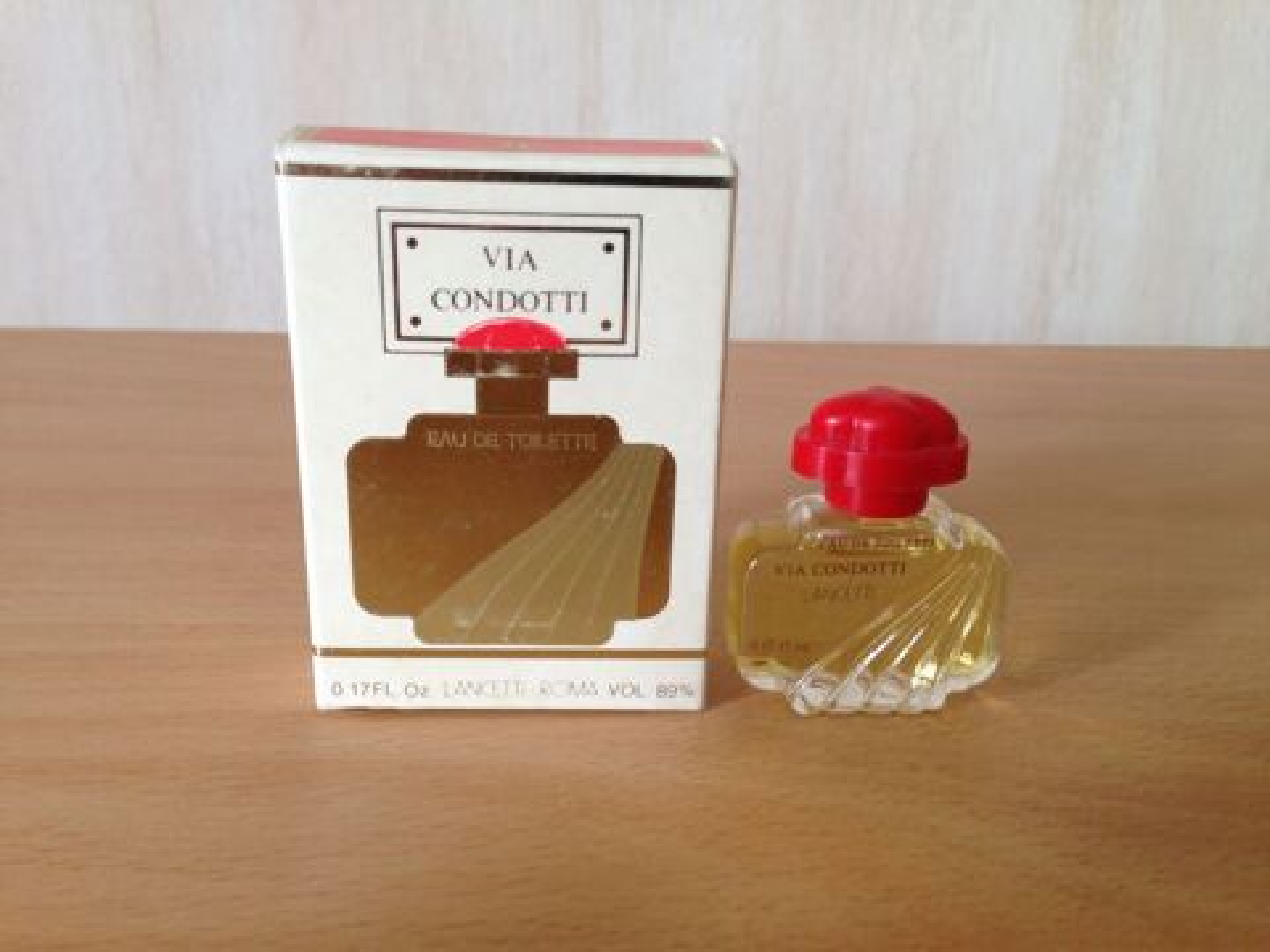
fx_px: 1211
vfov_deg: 42.9
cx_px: 635
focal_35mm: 33
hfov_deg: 55.4
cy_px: 476
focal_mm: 4.13
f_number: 2.4
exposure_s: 1/24
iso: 50
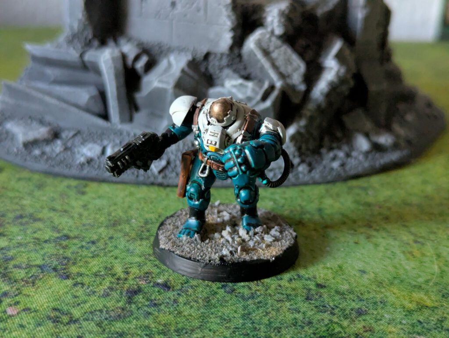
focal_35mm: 48
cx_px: 224
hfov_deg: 39.6
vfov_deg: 30.3
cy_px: 169
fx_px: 623
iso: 922
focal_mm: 6.81
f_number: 1.85
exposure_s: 1/48.5
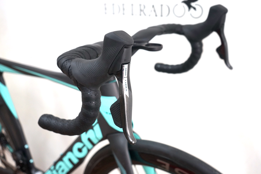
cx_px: 130
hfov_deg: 51.9
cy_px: 87
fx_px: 268
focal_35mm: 37
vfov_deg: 35.9
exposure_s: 1/60
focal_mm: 37
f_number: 5
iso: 800
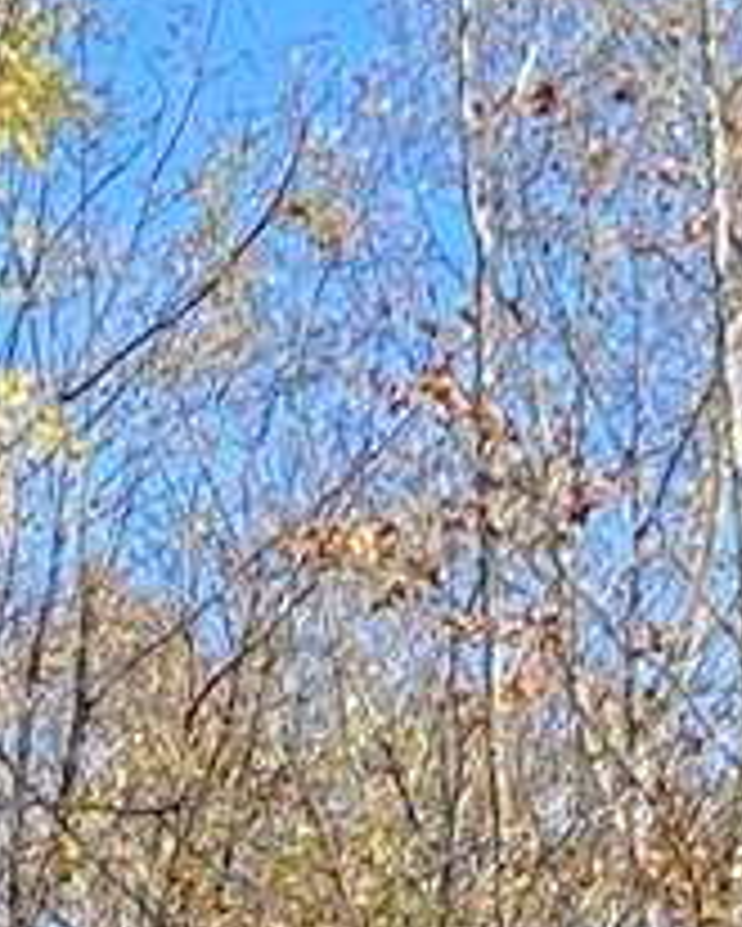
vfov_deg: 7.0
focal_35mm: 252
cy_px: 2565
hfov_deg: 6.1
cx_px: 490
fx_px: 6912
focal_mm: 4.25
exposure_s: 1/973
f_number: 1.8
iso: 32
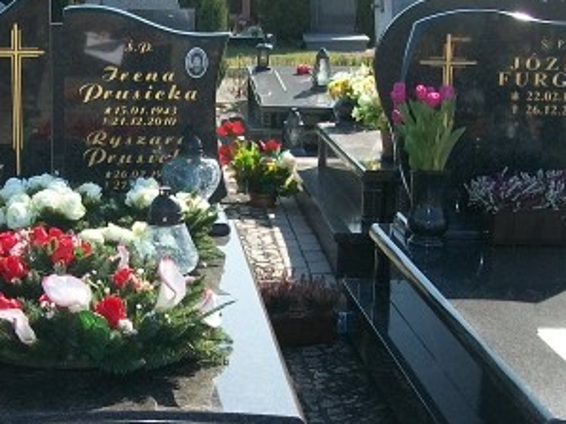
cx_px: 72
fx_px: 1259
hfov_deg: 24.7
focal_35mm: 77
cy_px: 290
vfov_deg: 19.1
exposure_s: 1/640
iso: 80
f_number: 2.7
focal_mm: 6
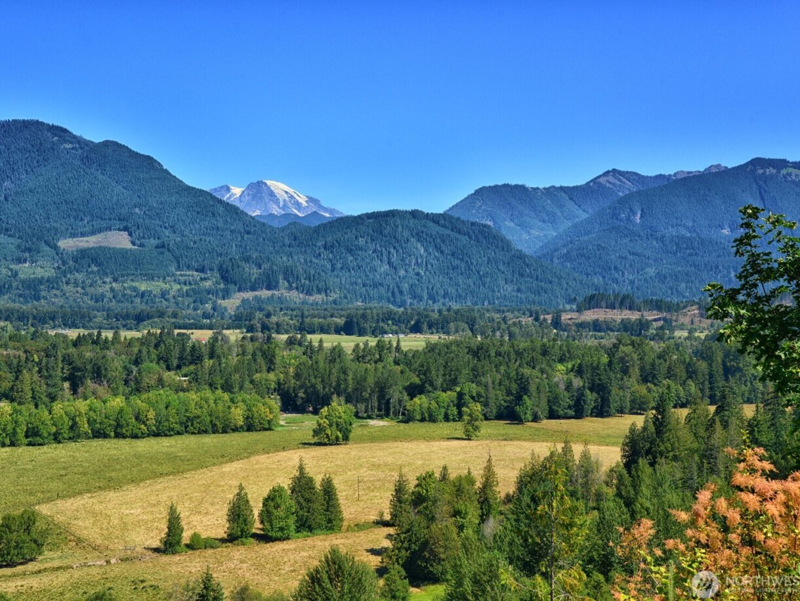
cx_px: 364
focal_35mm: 53
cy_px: 298
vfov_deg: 27.5
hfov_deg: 36.1
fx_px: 1225
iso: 200
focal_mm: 48
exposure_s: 1/400
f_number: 10
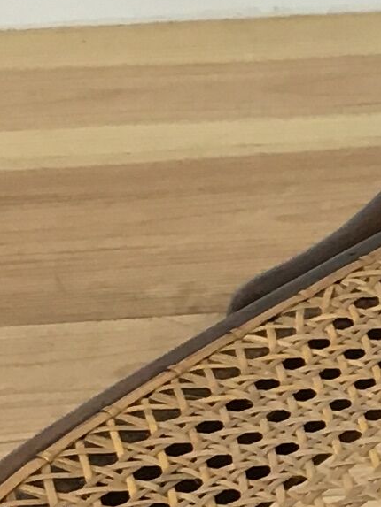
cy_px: 355
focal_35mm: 204
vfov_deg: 9.7
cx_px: 914
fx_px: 2993
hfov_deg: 6.9
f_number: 2.2
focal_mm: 4.15
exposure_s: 1/33
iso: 40
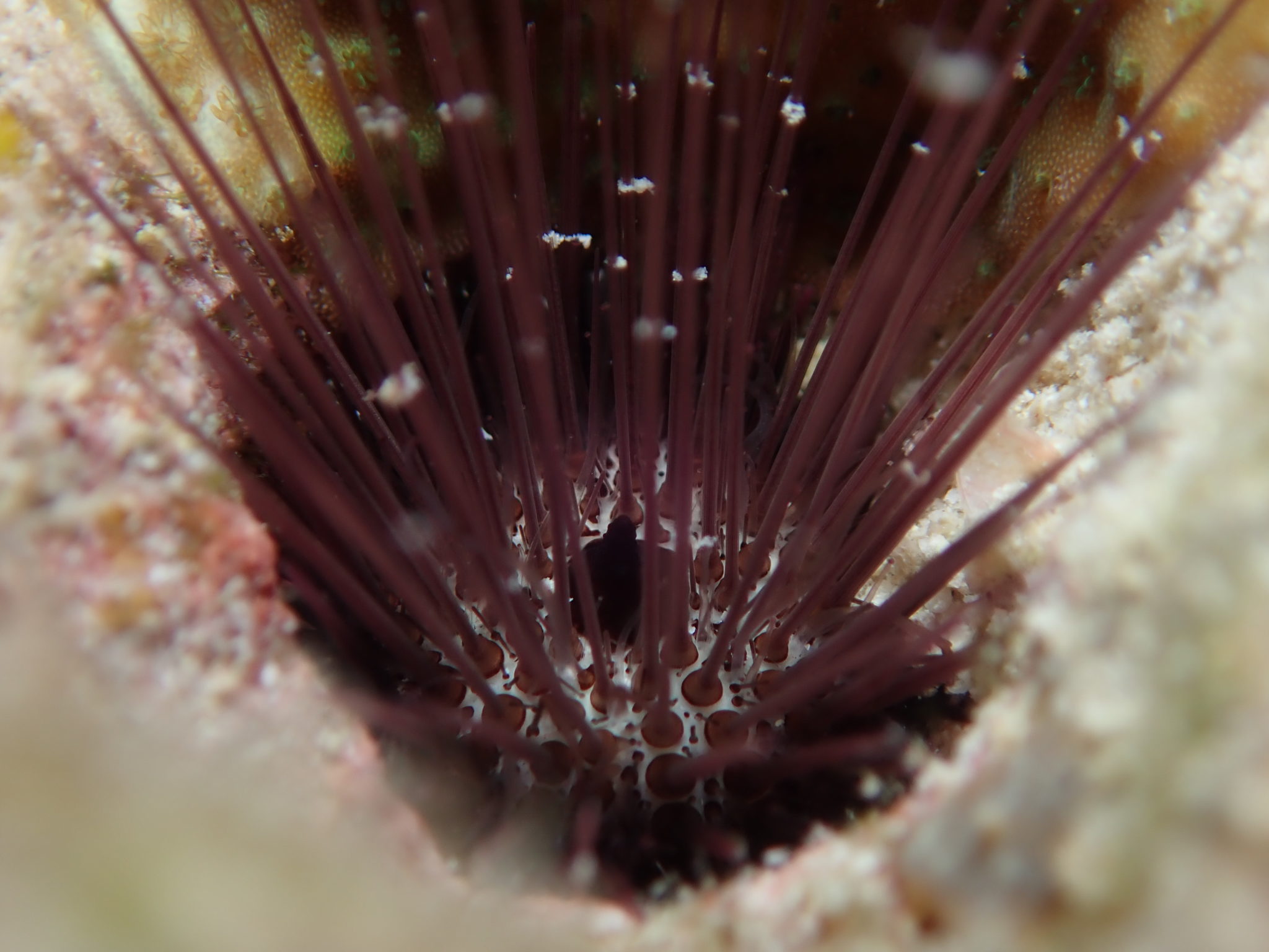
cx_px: 634
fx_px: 3666
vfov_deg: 14.8
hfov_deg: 19.6
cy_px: 476
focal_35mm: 100
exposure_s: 1/100
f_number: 14
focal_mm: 18
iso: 100
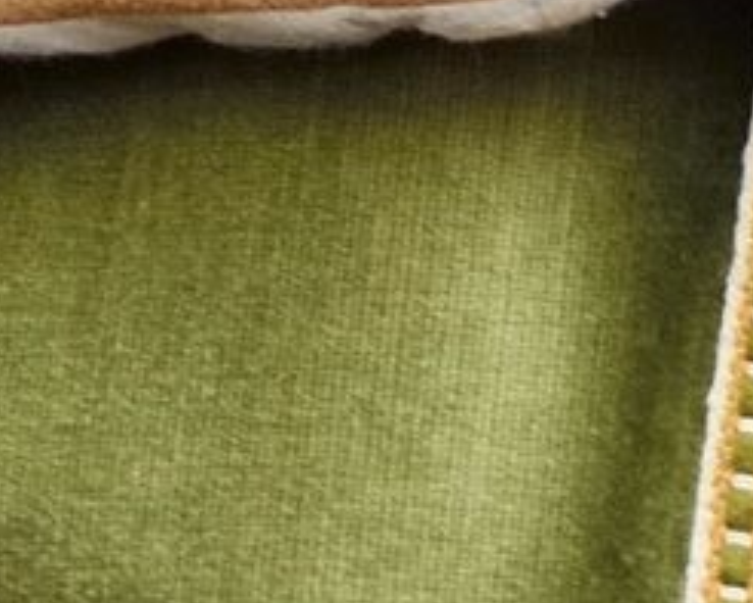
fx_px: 10635
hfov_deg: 4.1
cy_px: -1344
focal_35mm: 477
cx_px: 28
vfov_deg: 3.2
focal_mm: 52
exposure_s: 1/40
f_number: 6.3
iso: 1600
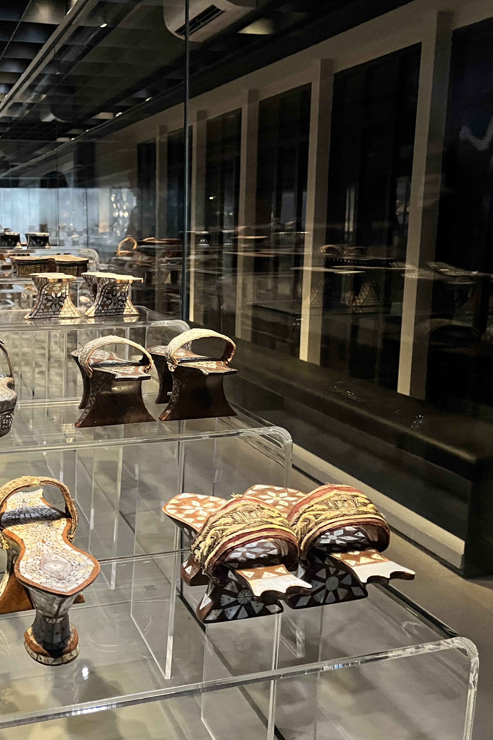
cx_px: 118
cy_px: 376
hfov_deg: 35.1
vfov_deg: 51.9
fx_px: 760
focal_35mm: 37
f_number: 1.6
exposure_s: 1/34
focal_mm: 5.1
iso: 640
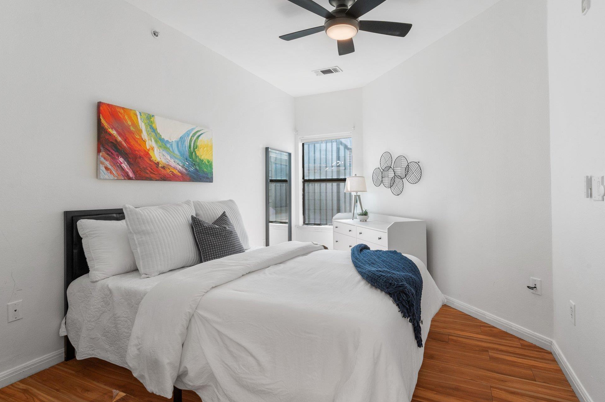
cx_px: 308
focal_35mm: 17
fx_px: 285
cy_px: 209
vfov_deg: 70.3
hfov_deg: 93.3
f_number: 13
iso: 500
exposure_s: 1/4
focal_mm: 16
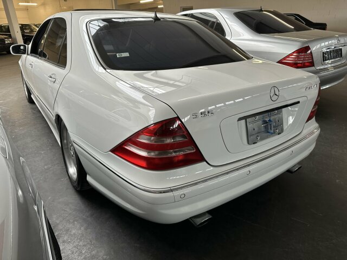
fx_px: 241
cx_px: 174
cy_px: 130
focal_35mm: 24
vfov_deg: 56.8
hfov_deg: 71.6
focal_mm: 6.86
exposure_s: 1/50
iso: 160
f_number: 1.78
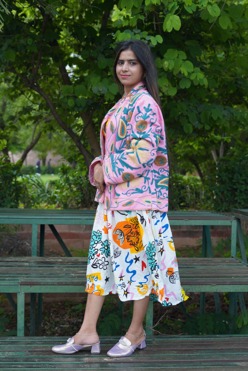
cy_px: 186
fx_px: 517
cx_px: 124
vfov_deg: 39.6
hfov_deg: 27.0
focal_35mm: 50
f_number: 4
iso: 100
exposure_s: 1/125
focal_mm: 50
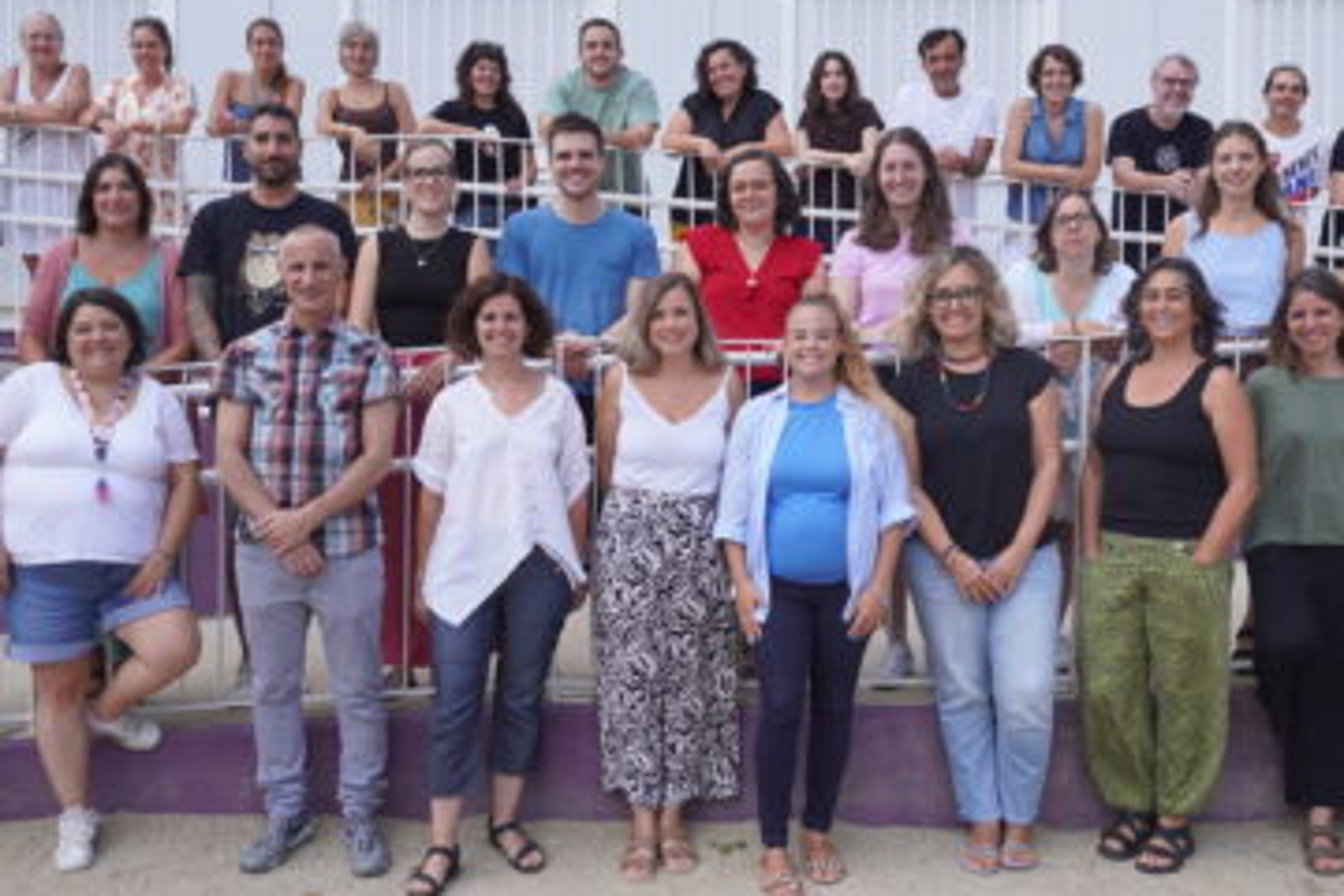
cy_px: 426
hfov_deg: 48.4
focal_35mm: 40
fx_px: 1493
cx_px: 702
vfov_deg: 33.4
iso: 100
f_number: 4.5
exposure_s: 1/400
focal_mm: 16
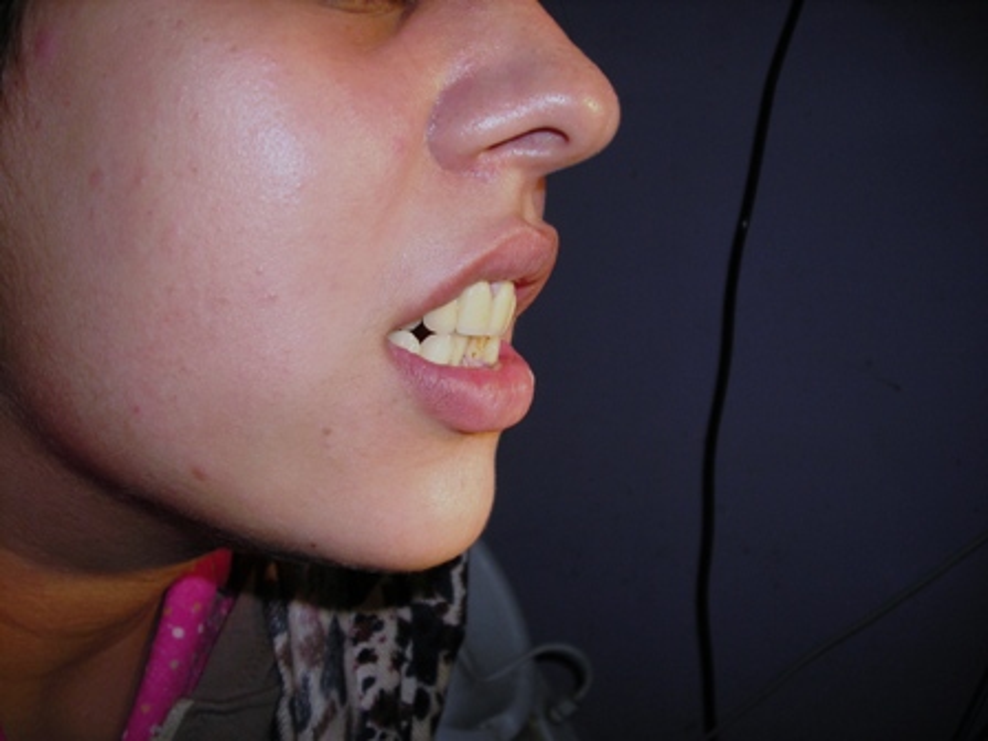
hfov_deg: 49.0
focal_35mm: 38
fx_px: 1085
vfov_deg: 37.7
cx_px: 494
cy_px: 370
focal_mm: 6.3
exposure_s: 1/60.1
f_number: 3.2
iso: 50
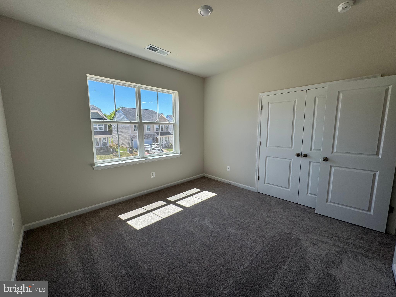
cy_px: 148
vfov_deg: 85.7
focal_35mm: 14
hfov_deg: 102.1
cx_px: 198
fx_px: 160
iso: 40
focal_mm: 2.22
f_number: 2.2
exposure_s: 1/357
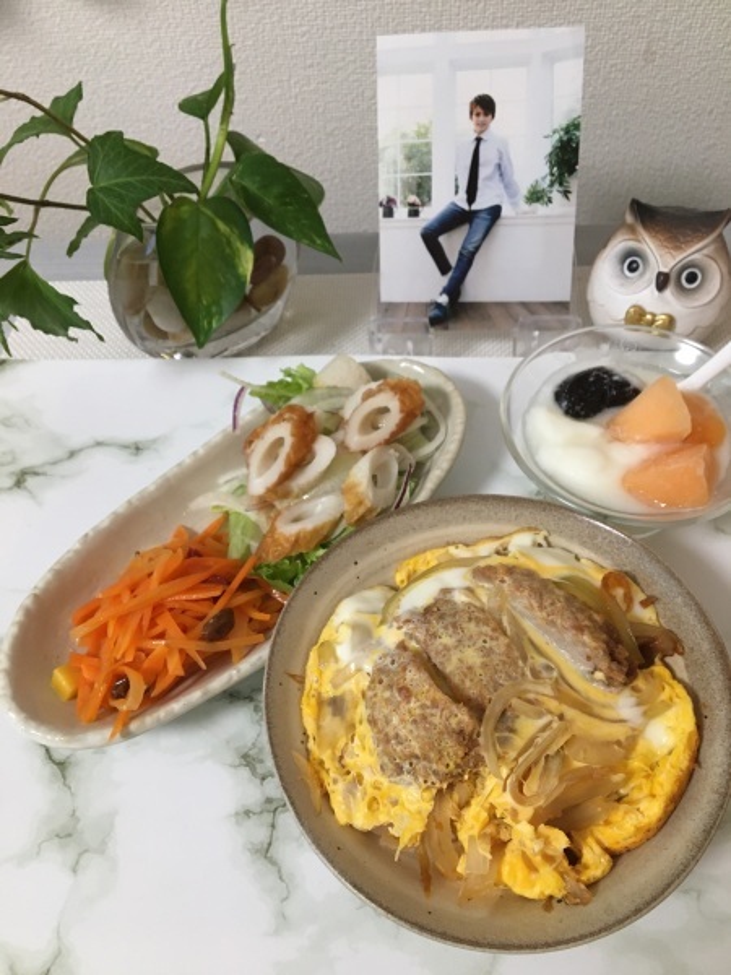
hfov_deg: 48.2
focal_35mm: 29
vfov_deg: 61.7
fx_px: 817
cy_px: 488
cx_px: 366
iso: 125
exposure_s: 1/30
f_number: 2.2
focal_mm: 4.15
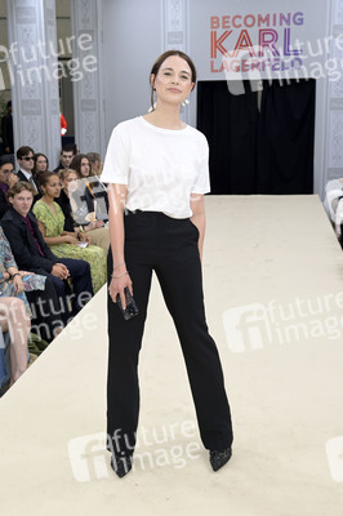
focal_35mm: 40
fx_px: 573
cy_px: 258
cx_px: 172
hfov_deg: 33.3
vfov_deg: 48.5
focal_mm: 40
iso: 640
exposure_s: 1/250
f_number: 5.6
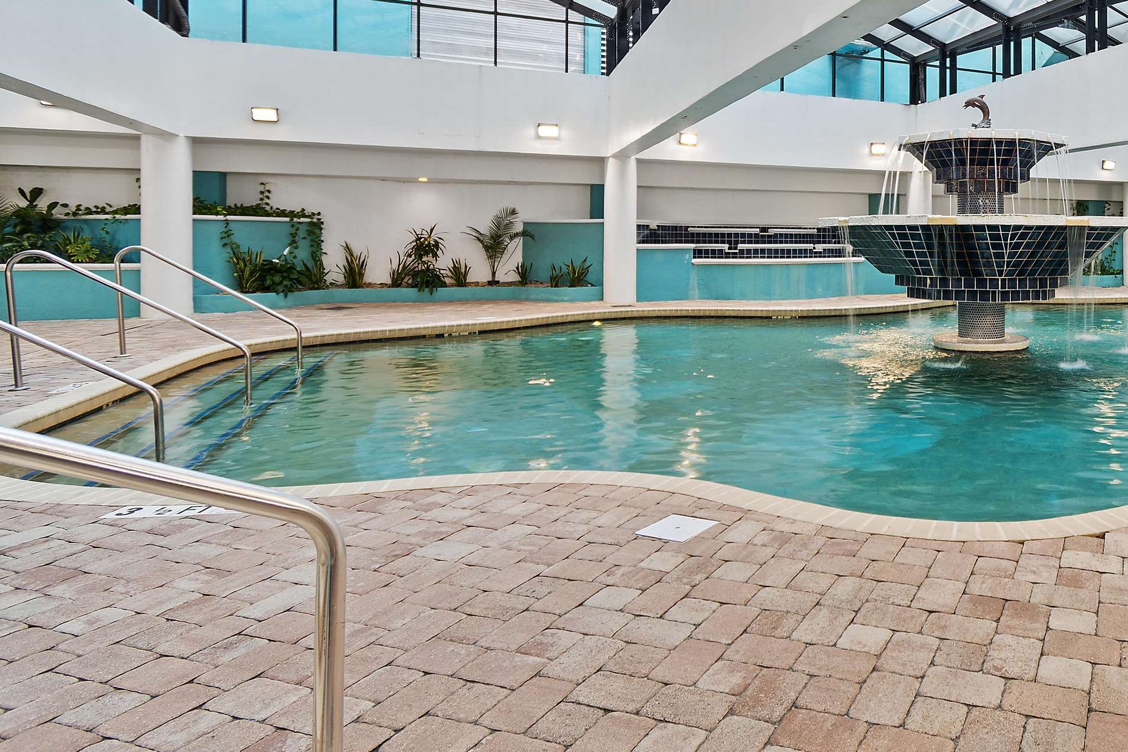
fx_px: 752
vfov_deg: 51.8
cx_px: 895
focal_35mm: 24
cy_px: 232
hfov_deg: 67.2
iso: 100
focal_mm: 10
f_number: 4.5
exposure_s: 1/8
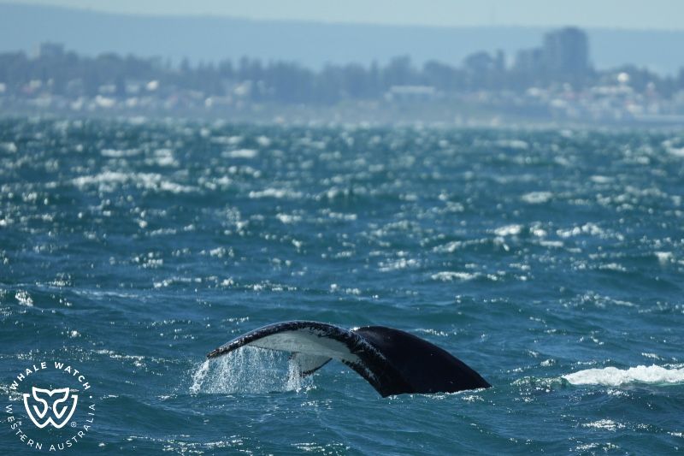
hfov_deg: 3.4
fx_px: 11397
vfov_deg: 2.3
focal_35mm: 600
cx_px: 342
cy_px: 228
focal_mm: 600
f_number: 6.3
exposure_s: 1/8000
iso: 1000
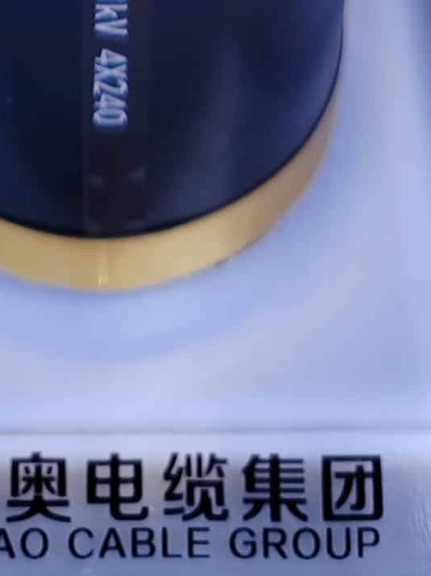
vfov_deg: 11.5
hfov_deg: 10.6
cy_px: -856
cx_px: 76
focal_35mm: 139
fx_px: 2310
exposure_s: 1/110
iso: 100
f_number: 1.8
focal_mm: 6.14
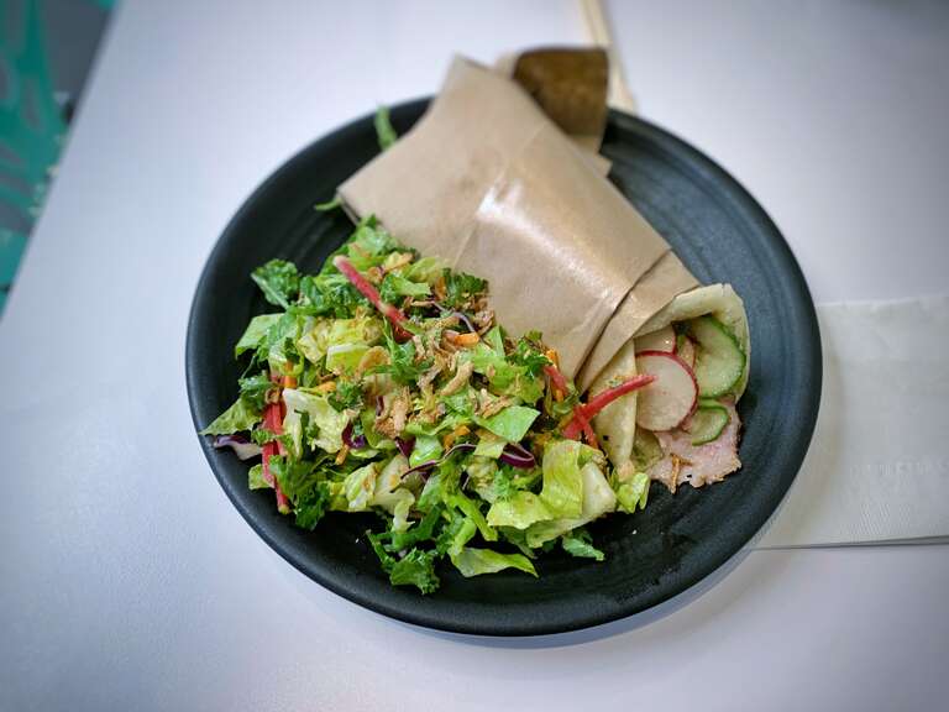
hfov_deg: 67.3
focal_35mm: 26
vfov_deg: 53.1
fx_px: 713
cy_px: 356
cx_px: 474
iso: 50
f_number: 1.8
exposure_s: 1/60
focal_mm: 4.25
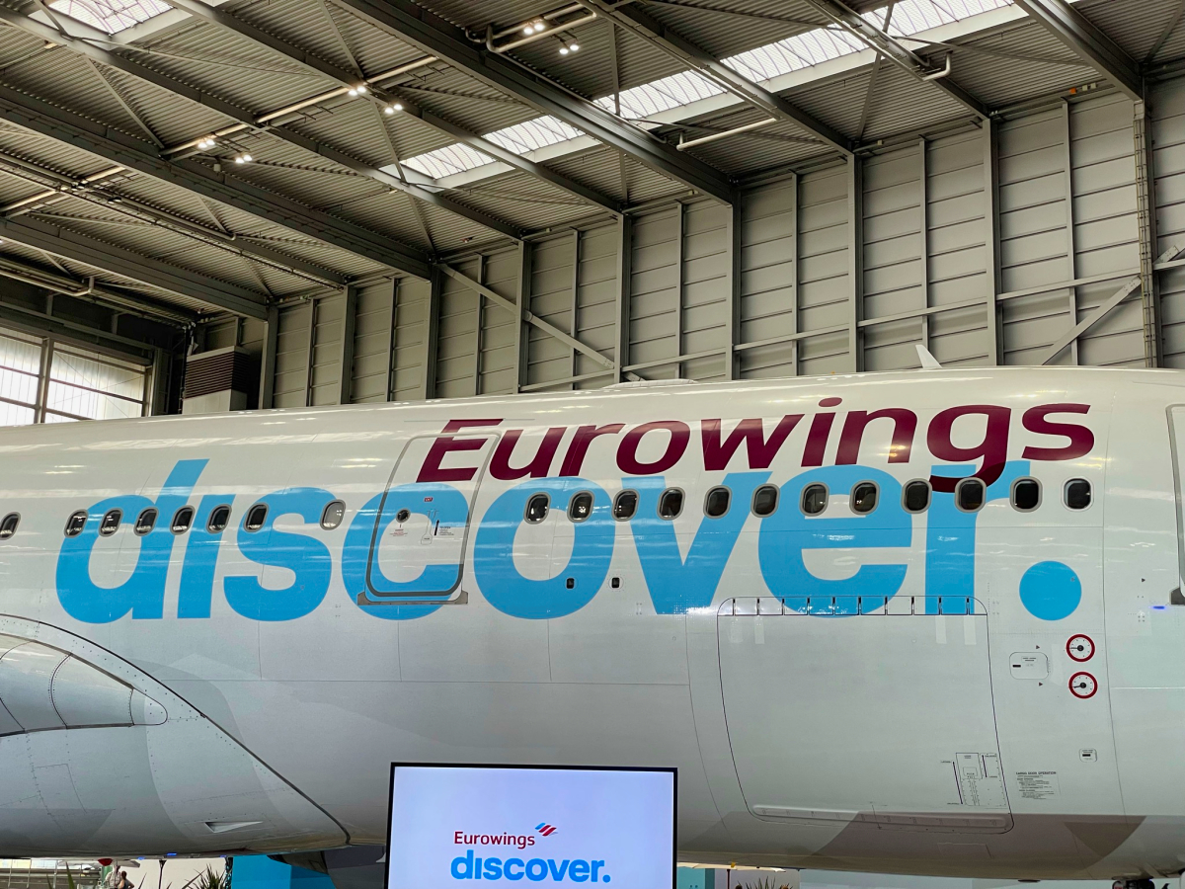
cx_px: 592
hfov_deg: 36.8
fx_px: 1780
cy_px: 444
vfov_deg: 28.0
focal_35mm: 52
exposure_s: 1/122
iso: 64
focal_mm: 6
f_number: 2
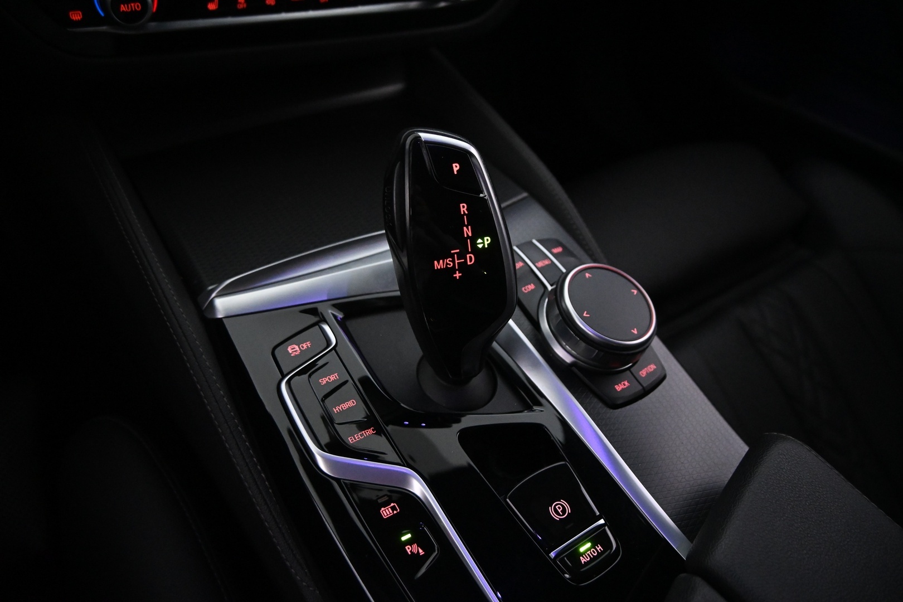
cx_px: 452
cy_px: 301
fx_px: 1881
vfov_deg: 18.2
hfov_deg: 27.0
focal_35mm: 75
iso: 4500
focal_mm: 50
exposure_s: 1/80
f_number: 7.1
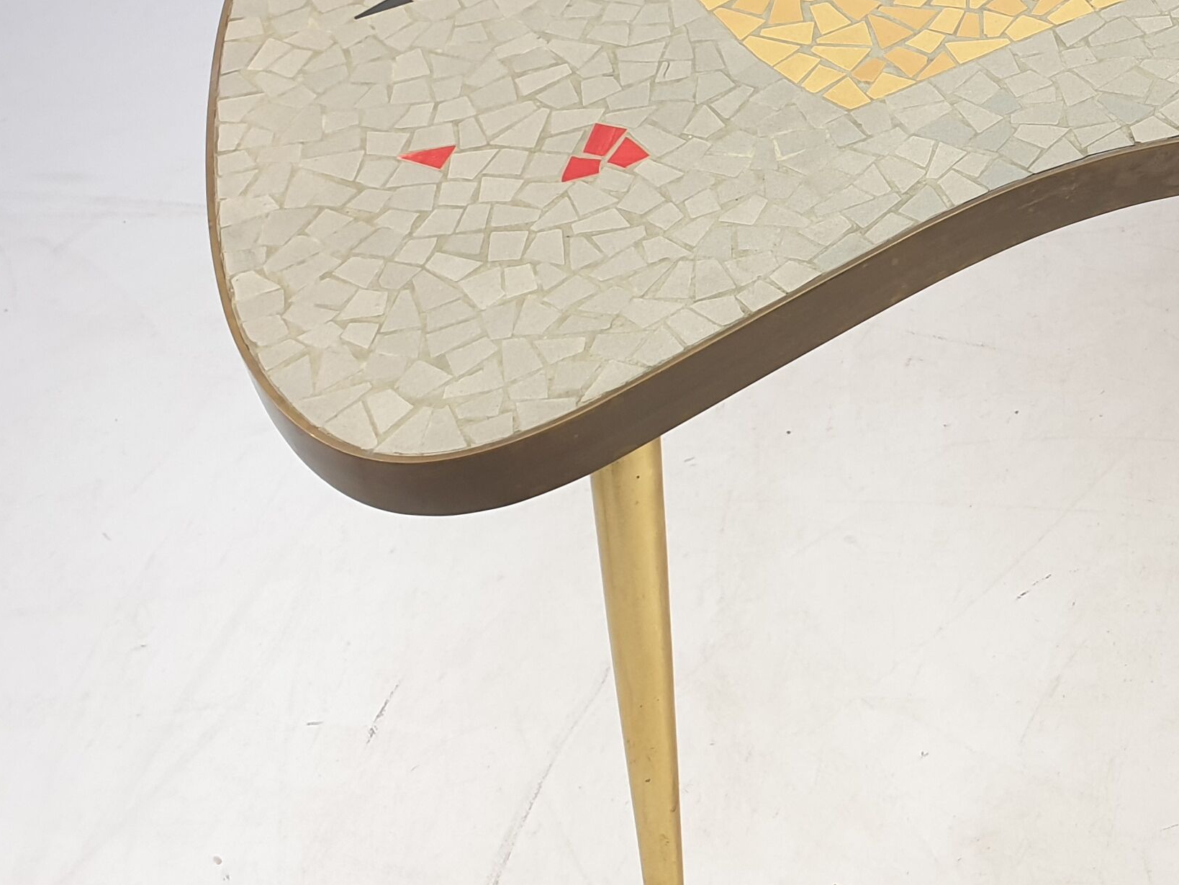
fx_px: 2180
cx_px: 1407
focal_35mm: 64
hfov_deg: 26.9
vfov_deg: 22.6
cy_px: 156
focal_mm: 4.3
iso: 80
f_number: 2.4
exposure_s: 1/100
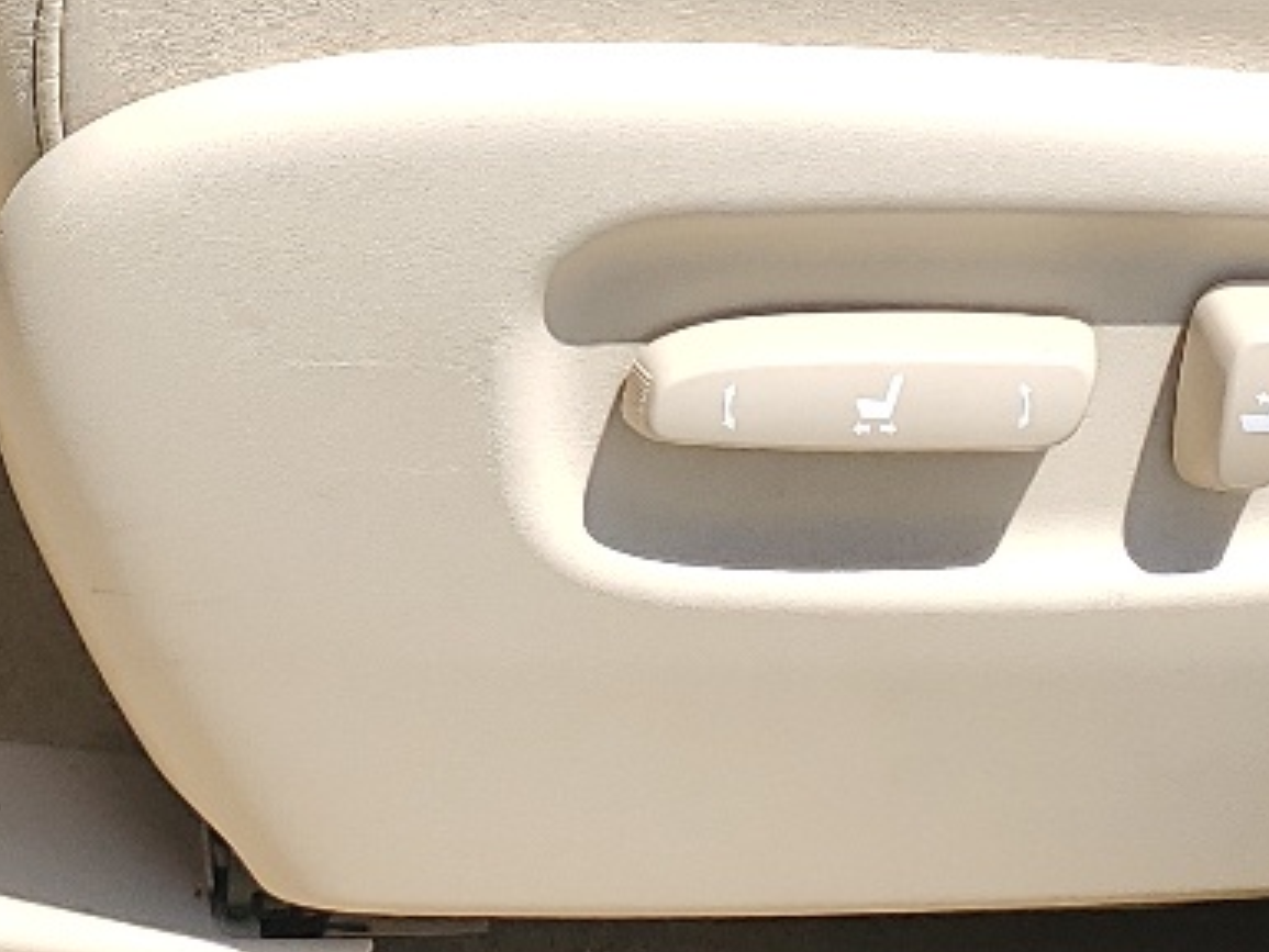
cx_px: 448
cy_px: -1018
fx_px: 3960
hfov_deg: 18.2
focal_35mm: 108
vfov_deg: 12.0
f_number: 1.5
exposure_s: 1/2500
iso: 50
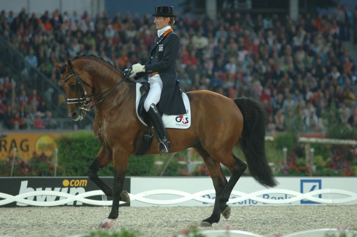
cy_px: 118
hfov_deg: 6.9
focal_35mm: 300
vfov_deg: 4.6
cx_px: 178
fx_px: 2971
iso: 400
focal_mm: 200
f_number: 2.8
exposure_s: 1/320
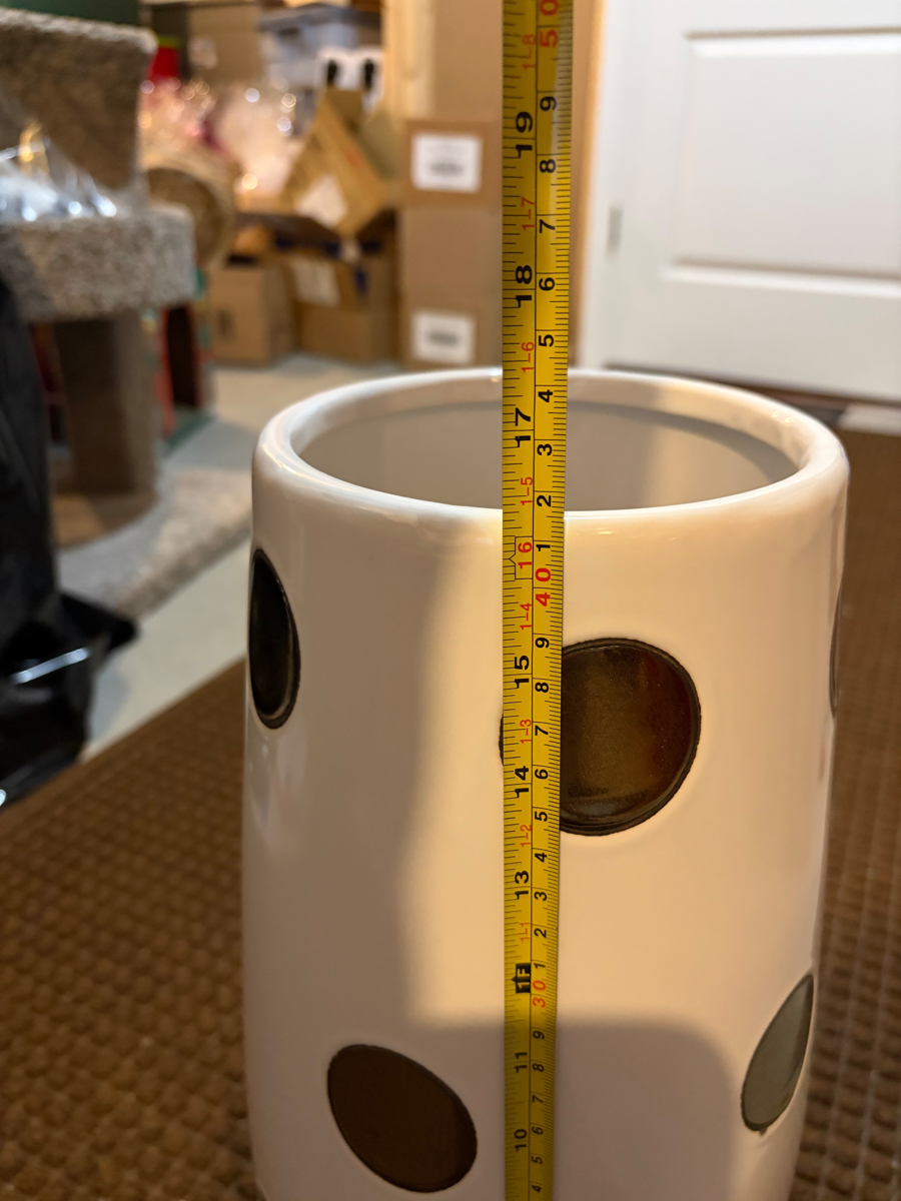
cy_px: 600
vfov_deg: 67.3
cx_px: 450
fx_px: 902
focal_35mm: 26
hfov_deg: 53.1
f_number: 1.6
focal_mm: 5.96
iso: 500
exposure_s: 1/30
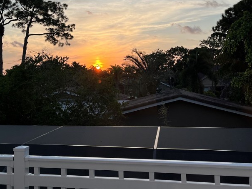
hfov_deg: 42.6
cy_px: 45
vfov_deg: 32.2
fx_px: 320
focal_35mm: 44
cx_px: 96
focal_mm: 5.1
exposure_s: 1/1036
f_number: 1.6
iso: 50
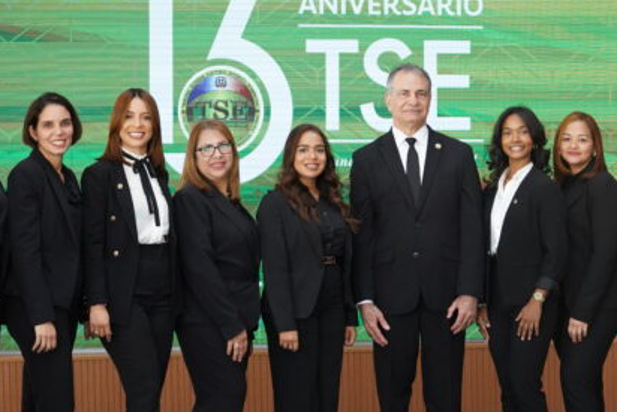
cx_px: 388
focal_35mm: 119
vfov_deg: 11.5
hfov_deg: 17.2
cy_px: 236
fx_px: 2040
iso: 5000
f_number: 3.2
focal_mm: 70
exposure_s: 1/800
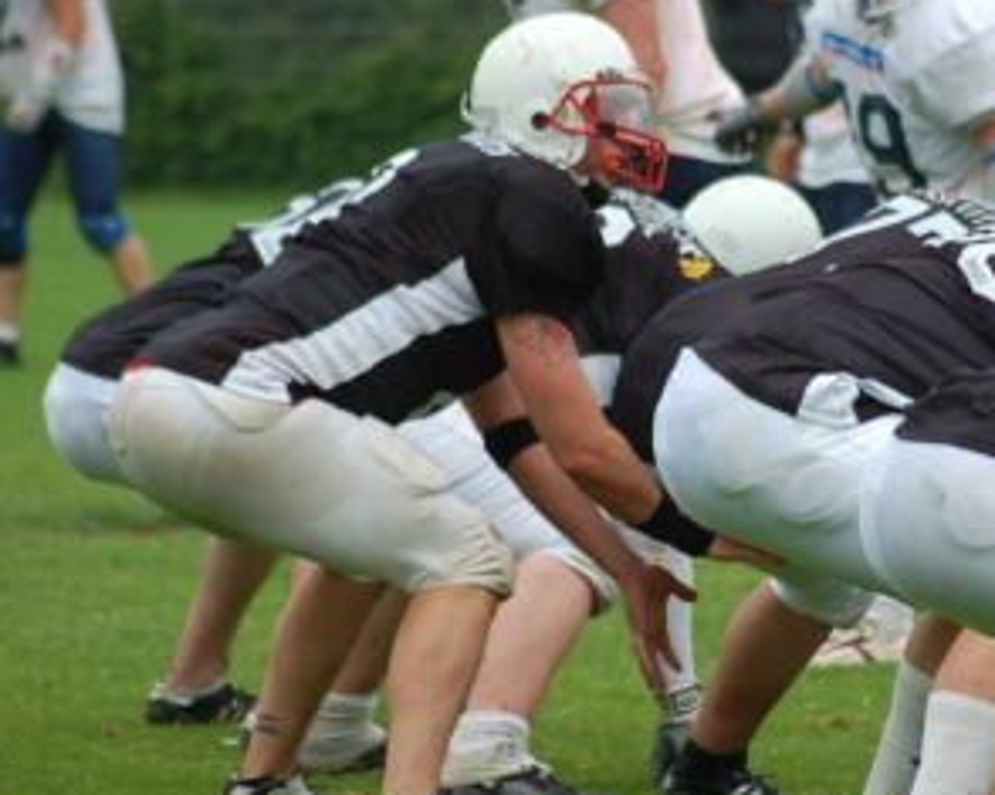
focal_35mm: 422
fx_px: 12415
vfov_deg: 3.7
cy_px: 379
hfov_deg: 4.6
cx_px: 706
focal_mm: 195
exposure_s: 1/800
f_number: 5
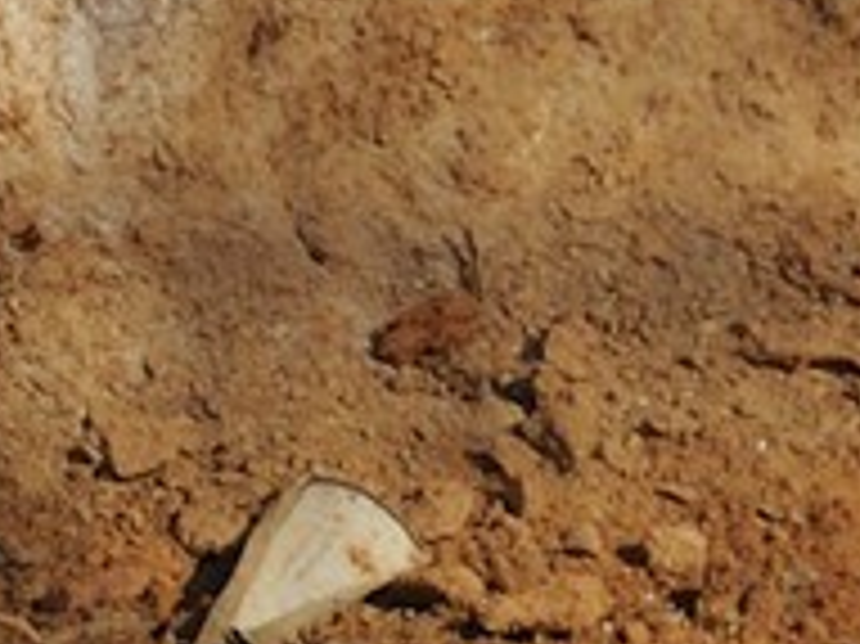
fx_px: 8392
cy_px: 1540
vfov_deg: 4.3
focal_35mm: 338
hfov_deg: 5.2
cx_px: -2589
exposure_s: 1/250
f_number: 10
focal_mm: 42
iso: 400
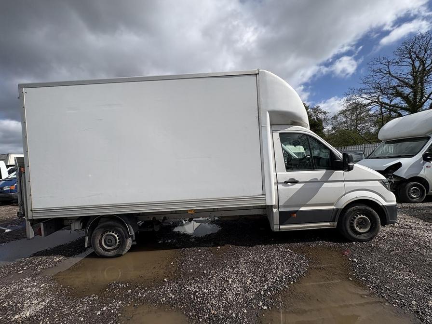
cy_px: 162
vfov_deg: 85.7
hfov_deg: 102.1
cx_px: 216
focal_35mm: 14
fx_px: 175
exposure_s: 1/3717
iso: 50
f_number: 2.2
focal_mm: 2.22
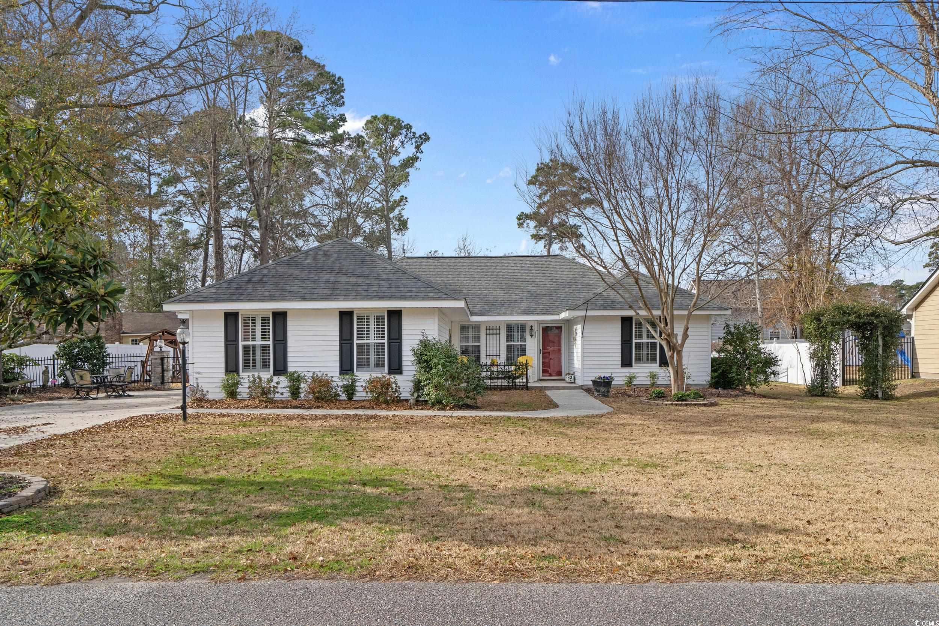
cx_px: 470
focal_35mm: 27
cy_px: 313
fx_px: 704
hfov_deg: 67.4
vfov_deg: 47.9
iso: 320
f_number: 8
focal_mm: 27
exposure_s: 1/1000
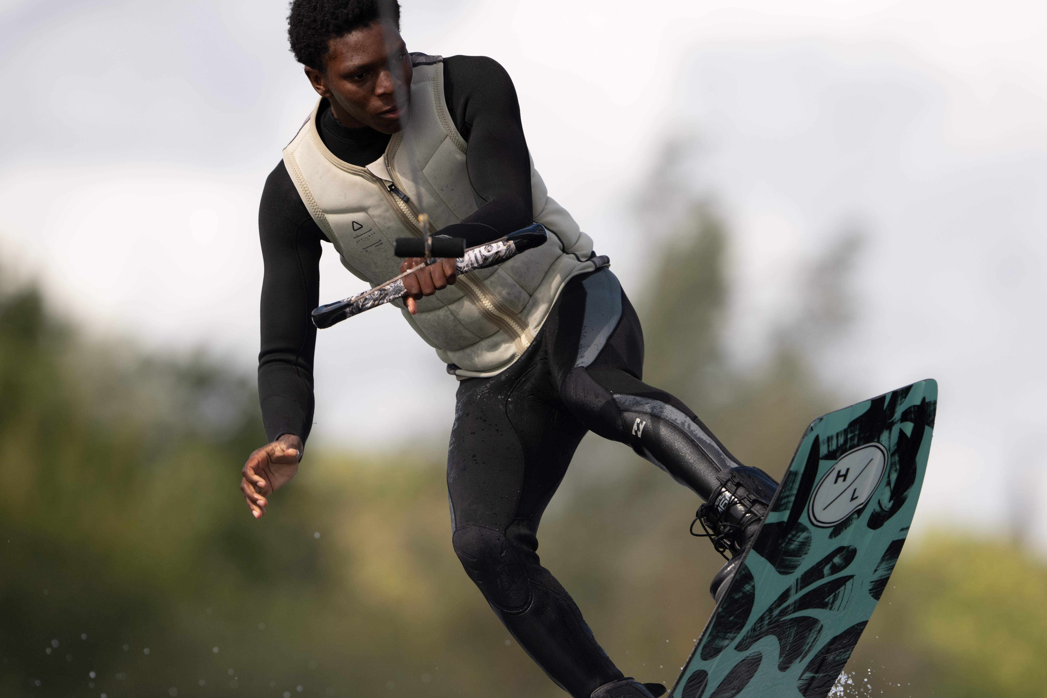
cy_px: 427
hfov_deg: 4.0
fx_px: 14832
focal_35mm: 510
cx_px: 639
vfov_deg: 2.7
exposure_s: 1/2500
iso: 320
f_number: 5
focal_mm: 400
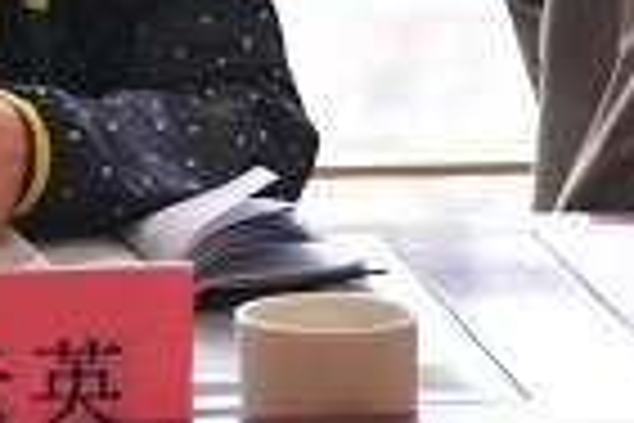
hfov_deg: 5.2
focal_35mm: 398
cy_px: -238
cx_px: -85
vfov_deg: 3.4
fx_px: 7005
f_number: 5
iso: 200
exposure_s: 1/40
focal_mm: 75
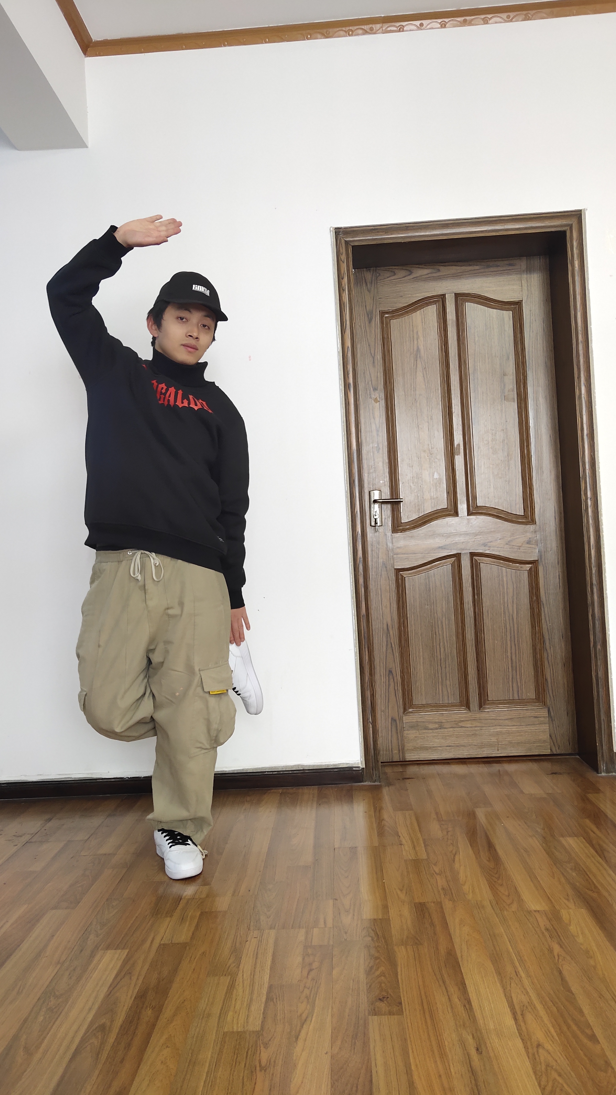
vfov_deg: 61.0
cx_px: 302
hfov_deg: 36.7
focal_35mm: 32
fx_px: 929
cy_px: 551
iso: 190
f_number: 1.8
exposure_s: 1/50
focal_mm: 4.27
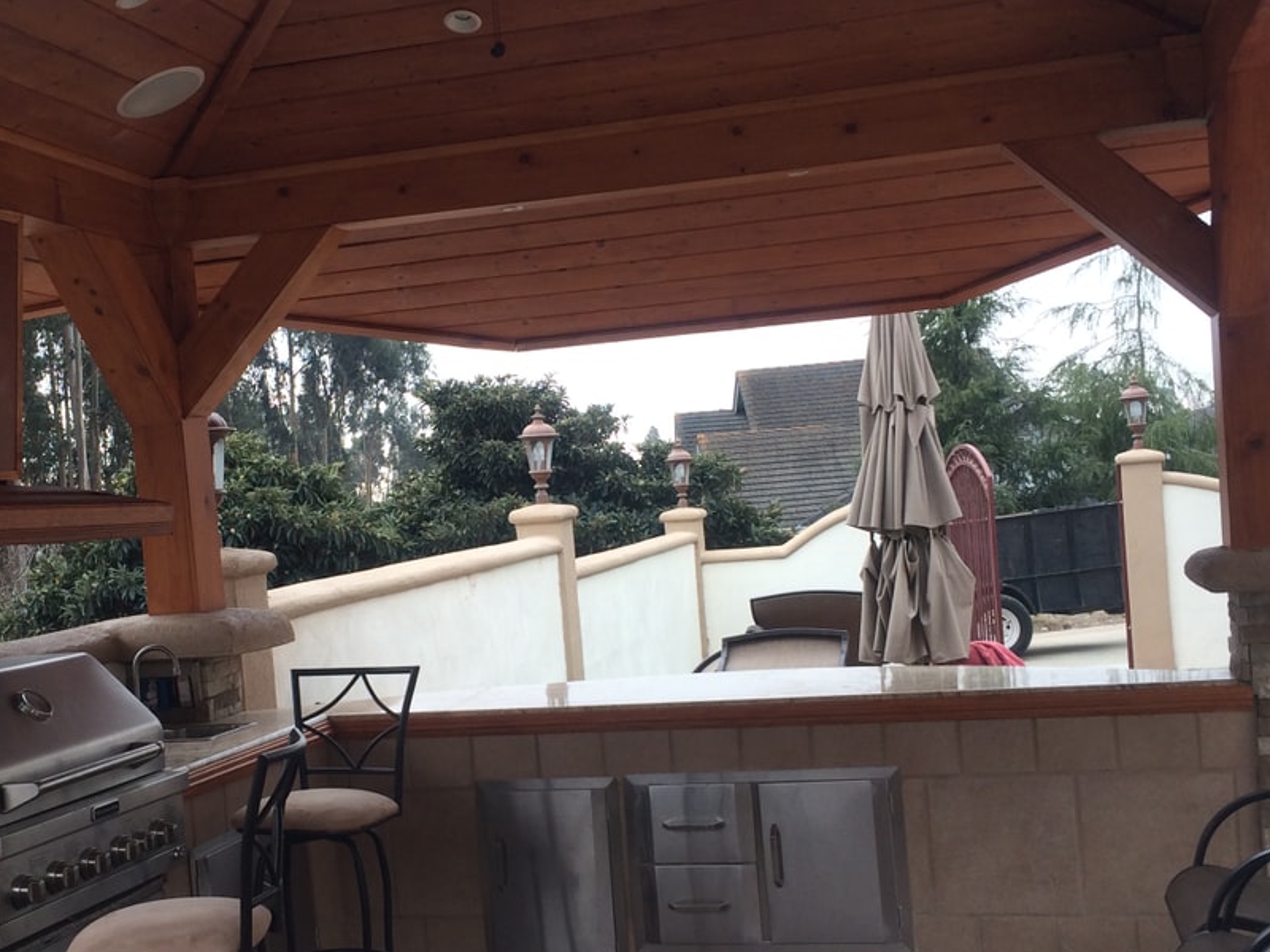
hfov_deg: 38.0
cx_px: 482
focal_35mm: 50
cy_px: 574
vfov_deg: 29.0
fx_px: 1834
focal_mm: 4.12
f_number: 2.2
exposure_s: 1/255
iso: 32
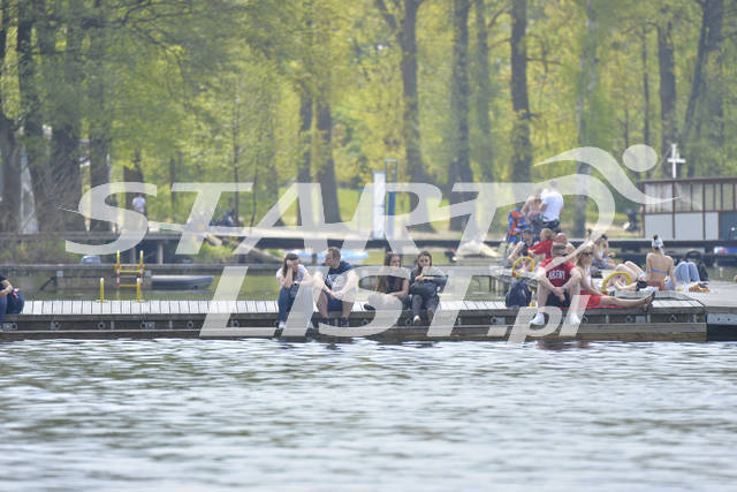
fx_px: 12285
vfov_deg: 2.3
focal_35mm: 600
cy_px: 246
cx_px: 368
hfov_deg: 3.4
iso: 800
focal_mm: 600
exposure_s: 1/2000
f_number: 8
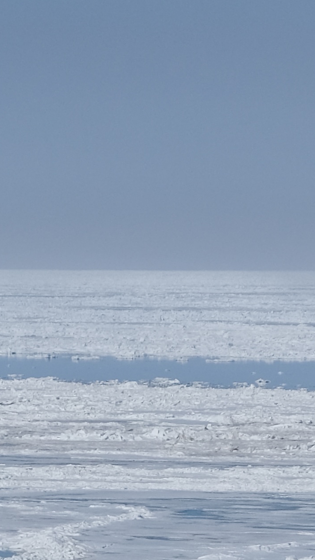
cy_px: 965
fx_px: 4844
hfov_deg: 3.7
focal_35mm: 326
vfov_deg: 6.5
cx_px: -2
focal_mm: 48.4
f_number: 9
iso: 200
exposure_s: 1/1700
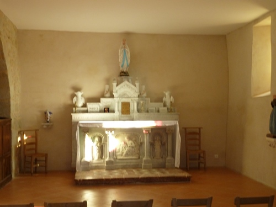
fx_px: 383
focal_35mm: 48
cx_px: 138
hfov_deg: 39.7
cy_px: 104
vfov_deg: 30.3
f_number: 3.8
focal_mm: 7.9
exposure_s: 1/30
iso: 250
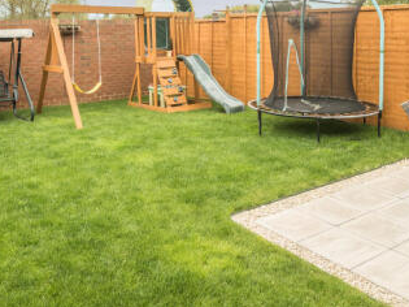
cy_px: 25
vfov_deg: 36.9
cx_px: 194
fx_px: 425
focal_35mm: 36
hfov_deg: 51.3
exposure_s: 1/100
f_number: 8
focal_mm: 12
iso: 400
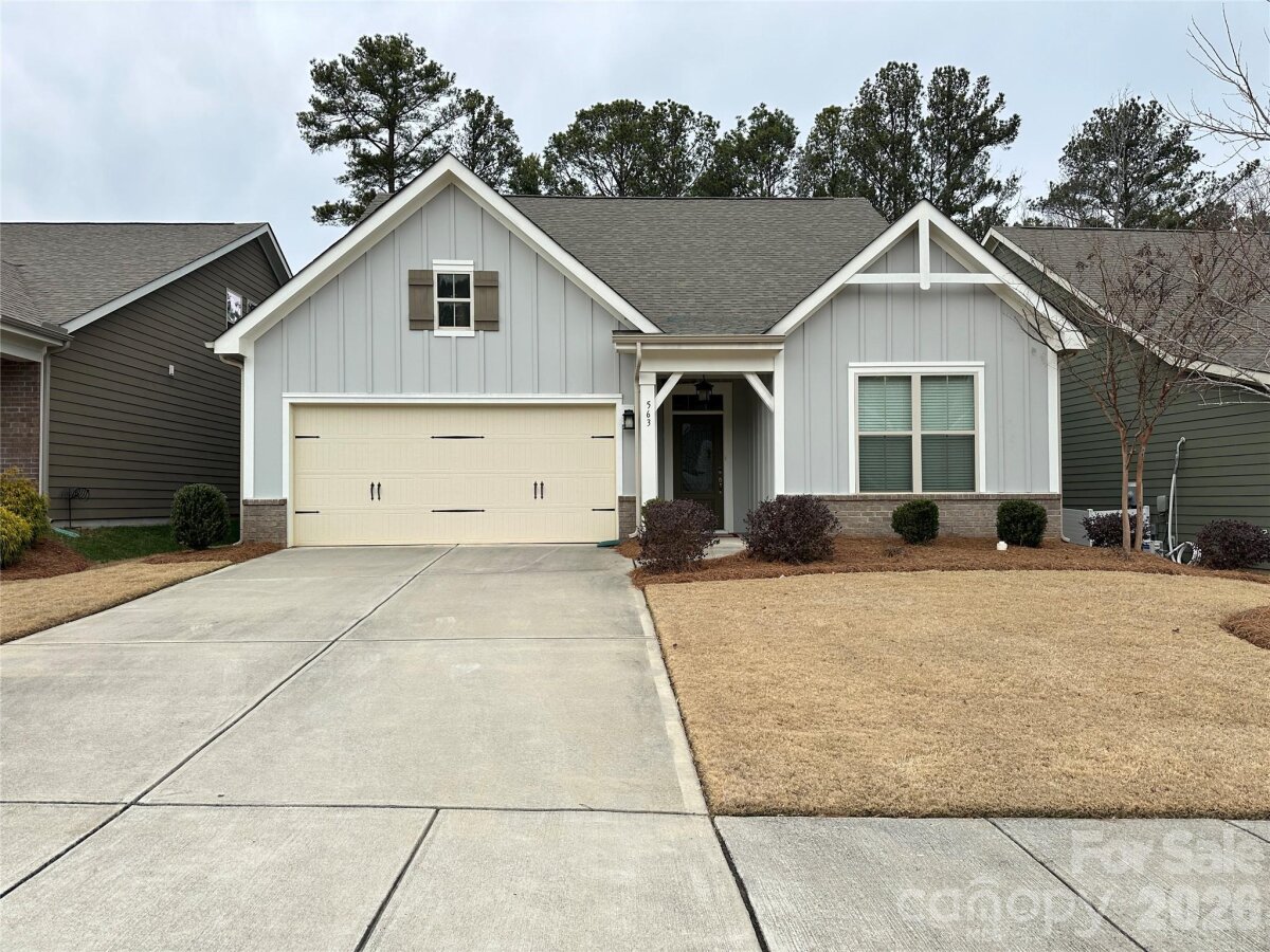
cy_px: 476
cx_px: 635
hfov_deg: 71.6
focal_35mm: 24
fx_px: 881
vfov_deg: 56.8
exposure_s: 1/971
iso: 80
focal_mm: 6.86
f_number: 1.78
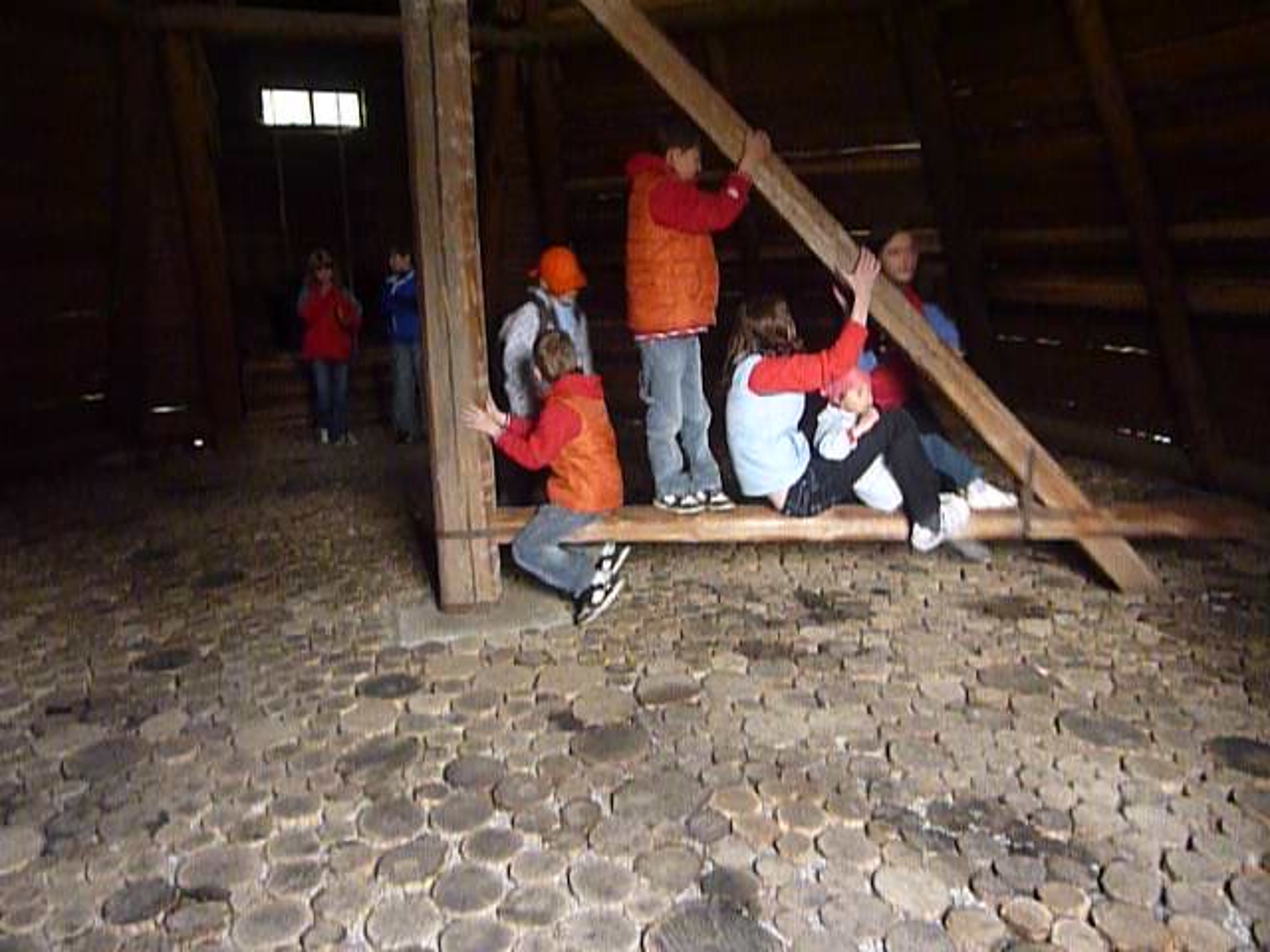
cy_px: 476
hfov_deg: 69.4
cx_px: 635
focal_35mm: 25
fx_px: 917
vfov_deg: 54.9
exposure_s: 1/30
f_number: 3.3
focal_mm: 4.1
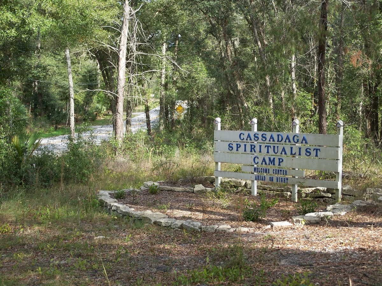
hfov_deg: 27.8
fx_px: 772
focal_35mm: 70
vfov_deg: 21.0
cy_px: 143
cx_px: 191
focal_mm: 14.7
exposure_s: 1/200
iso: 64
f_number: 3.2
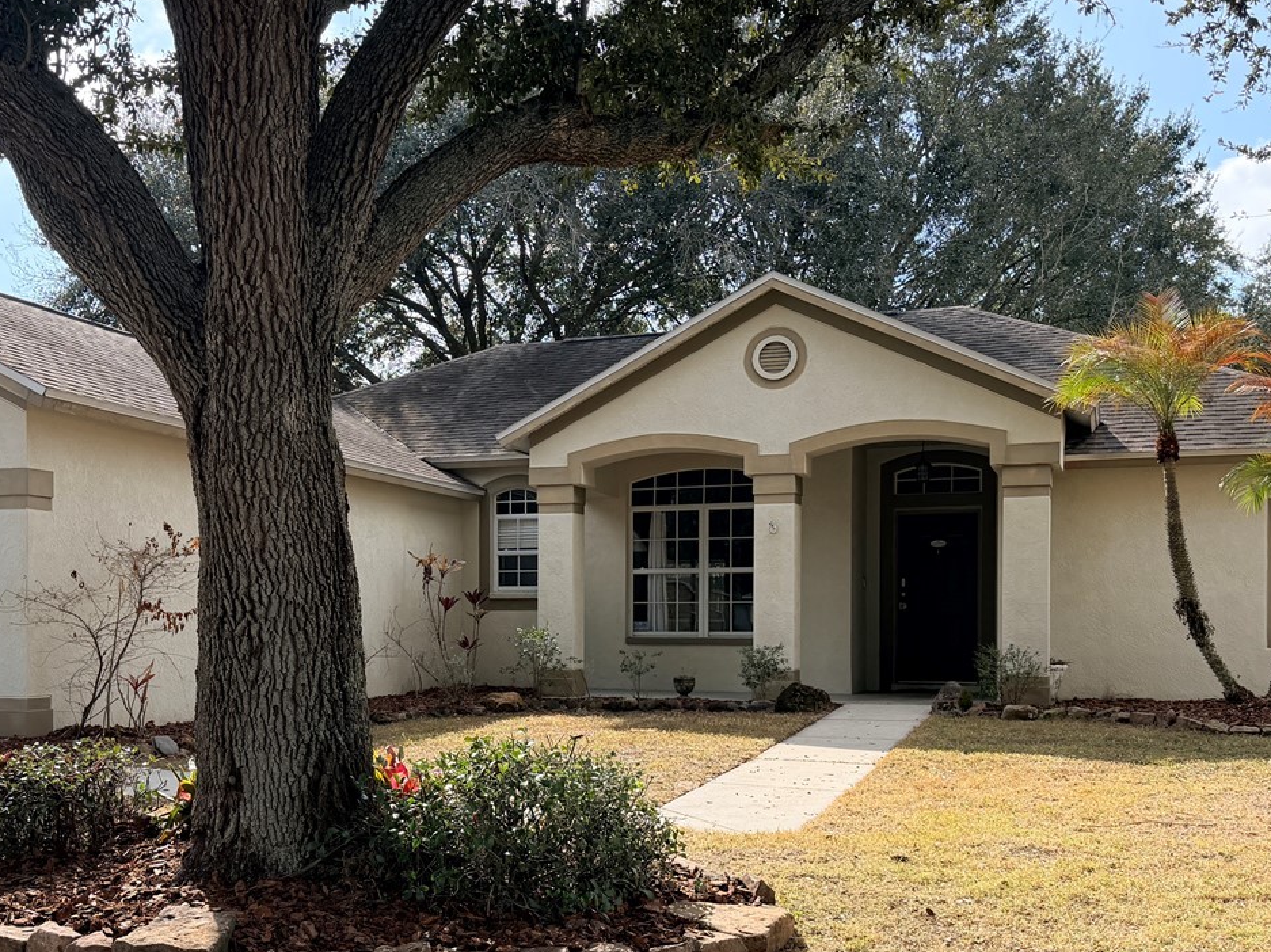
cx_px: 464
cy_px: 624
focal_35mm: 41
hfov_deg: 45.3
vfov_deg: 34.8
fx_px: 1505
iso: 100
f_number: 1.78
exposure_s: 1/2110
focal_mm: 6.76
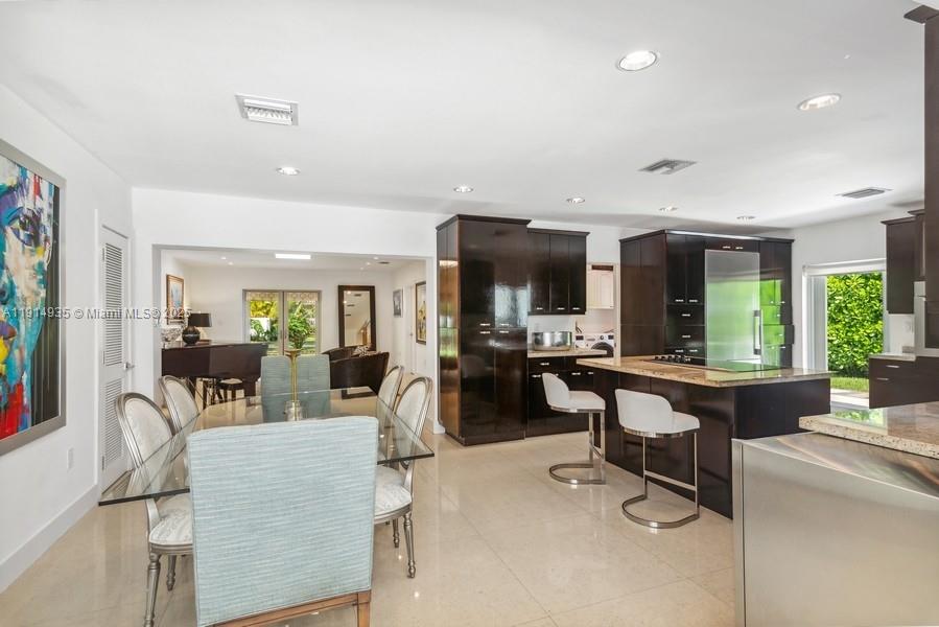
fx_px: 444
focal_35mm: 17
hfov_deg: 93.3
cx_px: 470
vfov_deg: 70.5
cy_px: 314
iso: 200
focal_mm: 17
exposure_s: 1/10
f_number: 8
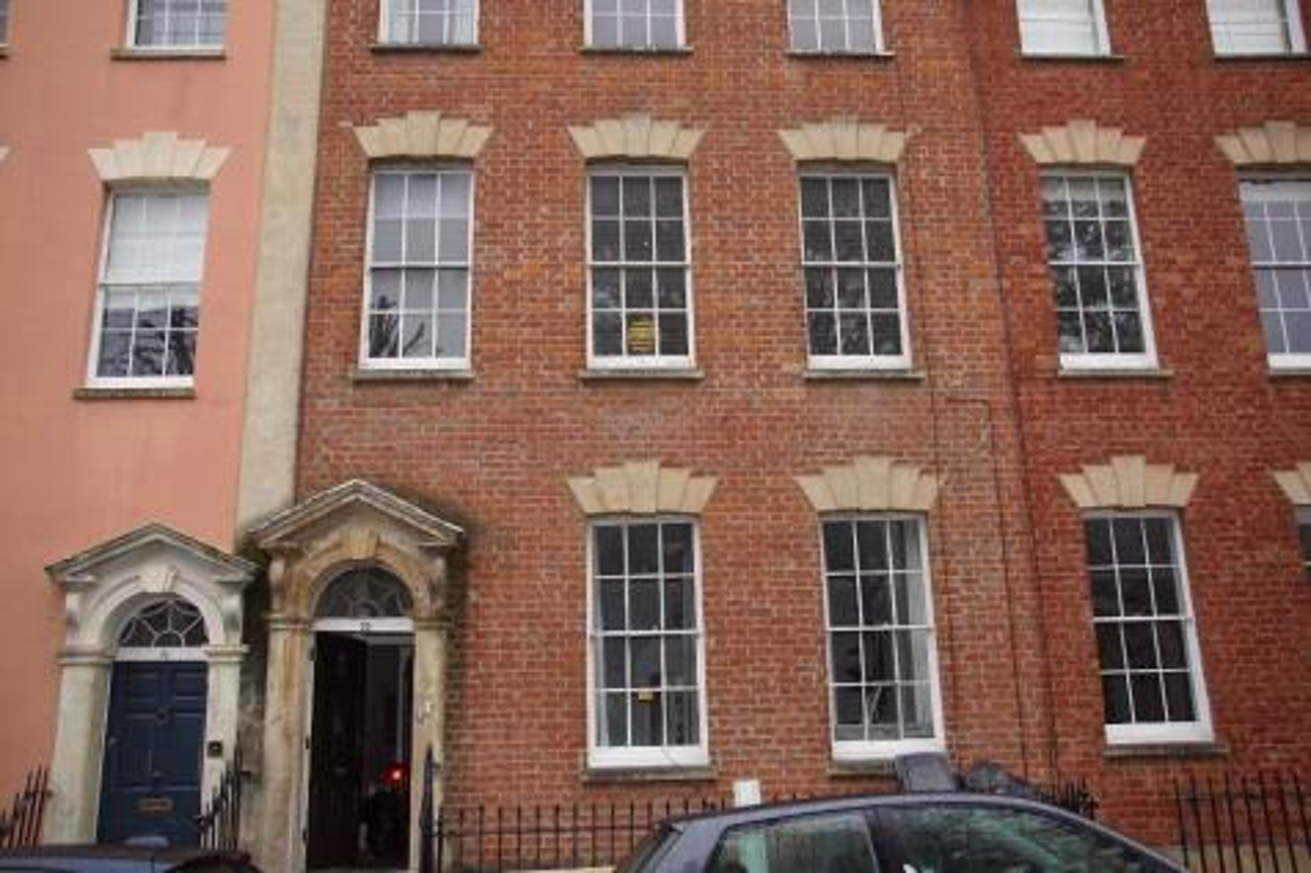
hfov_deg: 57.2
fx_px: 1201
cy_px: 436
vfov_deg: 39.9
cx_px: 656
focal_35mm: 33
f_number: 4
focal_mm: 22
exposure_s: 1/160
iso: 160
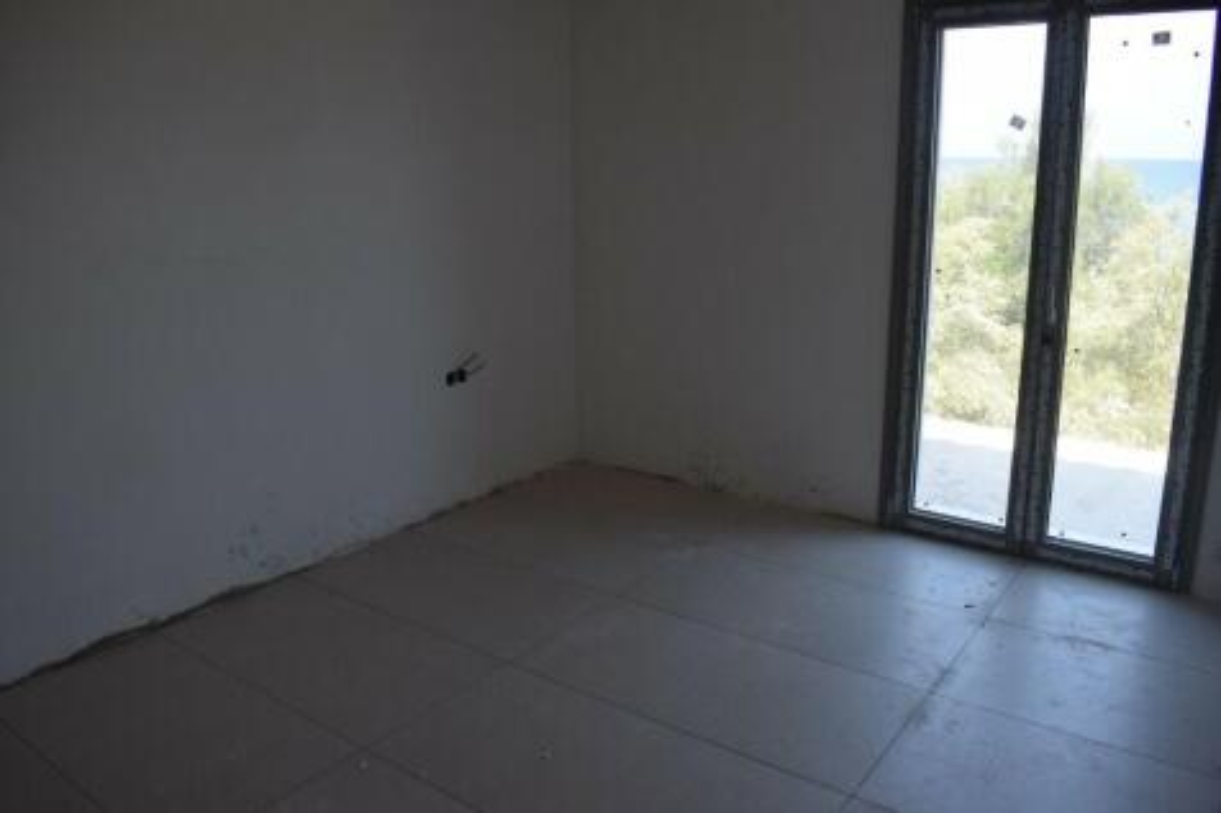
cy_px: 406
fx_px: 915
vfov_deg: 47.9
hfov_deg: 67.4
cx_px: 610
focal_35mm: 27
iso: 400
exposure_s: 1/200
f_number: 7.1
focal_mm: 18
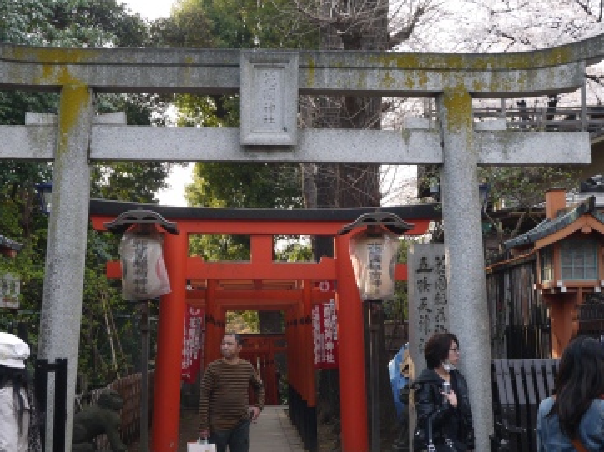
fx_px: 907
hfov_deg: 36.8
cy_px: 244
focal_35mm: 52
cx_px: 277
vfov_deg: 28.0
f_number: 5
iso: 160
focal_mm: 21
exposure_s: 1/100
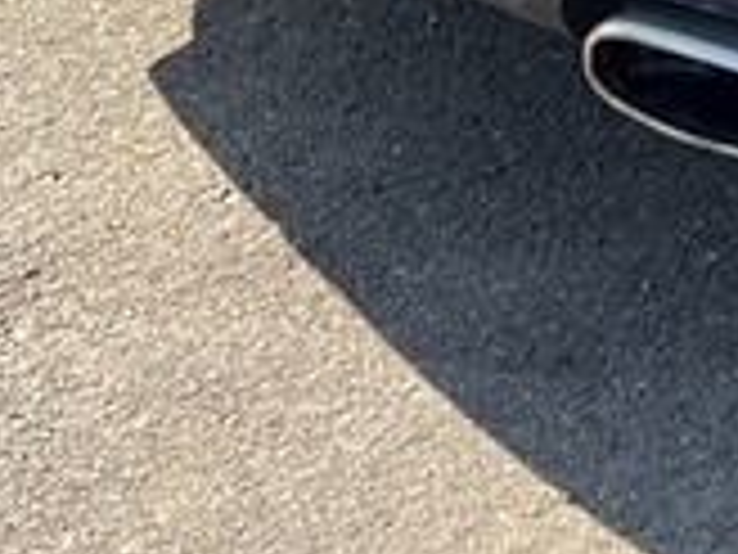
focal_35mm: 162
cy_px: -770
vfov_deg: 8.4
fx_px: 3454
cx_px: 1611
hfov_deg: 10.8
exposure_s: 1/974
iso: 50
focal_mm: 5.7
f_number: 1.5
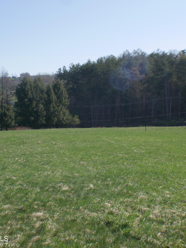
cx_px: 71
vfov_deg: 31.2
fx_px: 444
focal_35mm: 62
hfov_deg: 23.6
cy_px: 125
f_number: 6.3
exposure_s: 1/500
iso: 200
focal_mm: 23
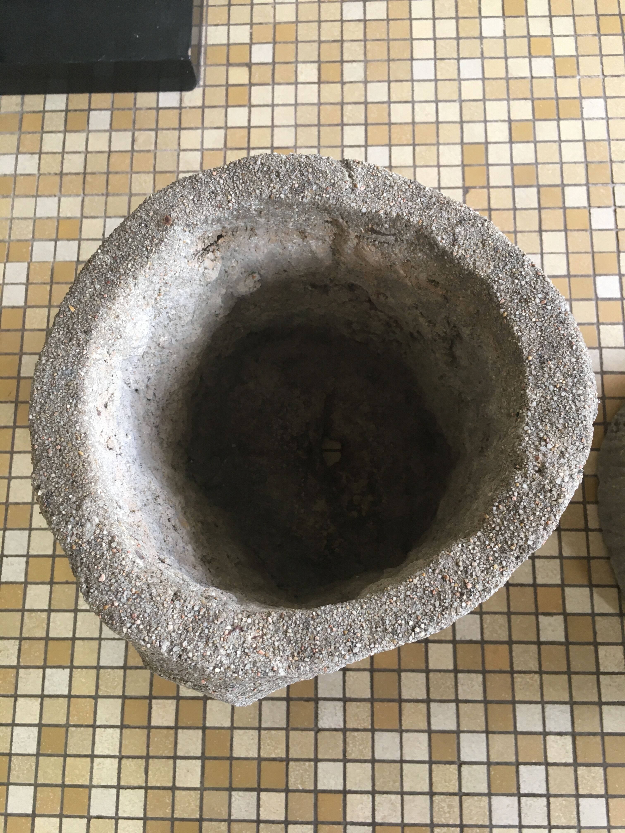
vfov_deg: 61.7
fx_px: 698
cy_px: 416
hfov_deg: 48.2
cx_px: 312
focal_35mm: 29
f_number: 2.2
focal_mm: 4.15
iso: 80
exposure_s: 1/33
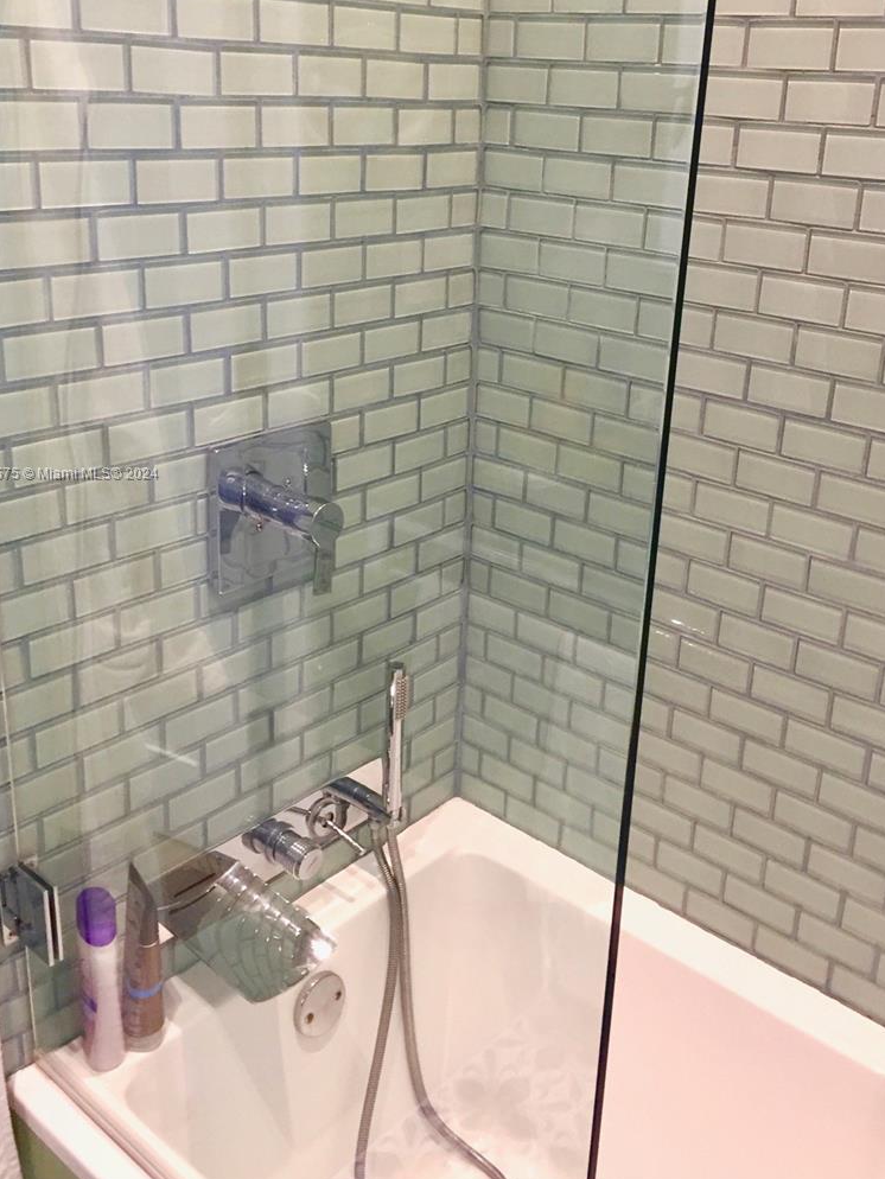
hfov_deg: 40.7
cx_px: 475
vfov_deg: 52.3
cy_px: 474
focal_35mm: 35
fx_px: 1193
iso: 160
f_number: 2.2
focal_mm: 4.15
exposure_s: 1/33
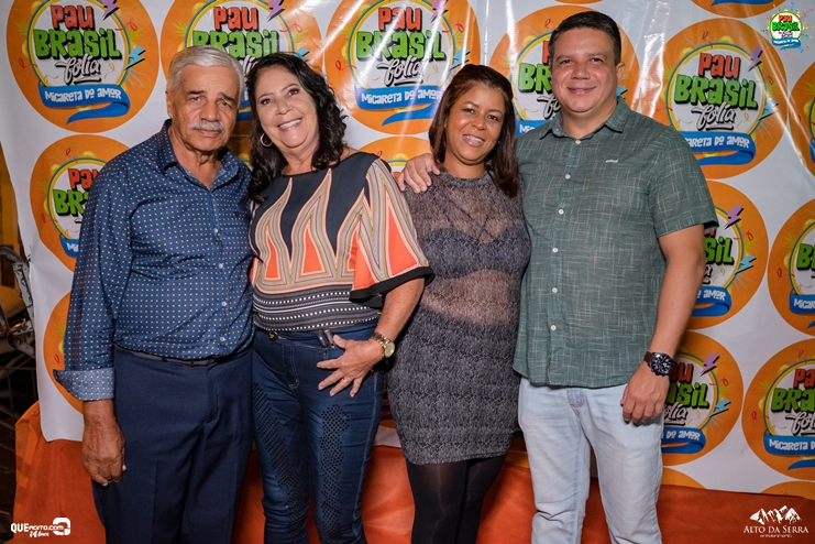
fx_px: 815
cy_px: 272
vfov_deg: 36.9
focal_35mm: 36
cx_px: 408
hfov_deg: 53.1
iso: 2500
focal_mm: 24
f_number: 2.8
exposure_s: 1/250
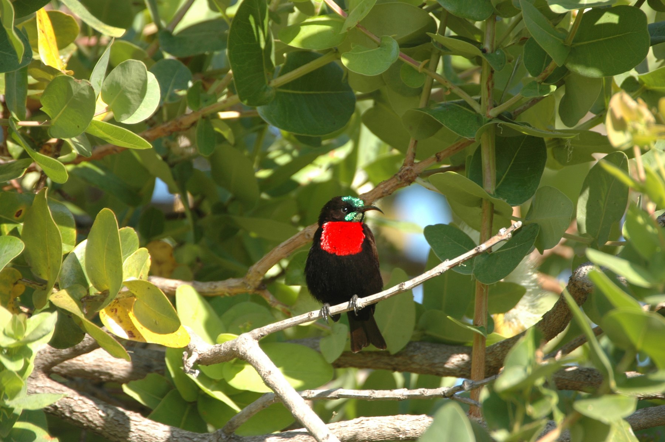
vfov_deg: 1.8
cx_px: 332
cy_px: 221
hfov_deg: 2.8
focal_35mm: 750
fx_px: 13839
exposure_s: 1/160
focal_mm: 500
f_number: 6.3
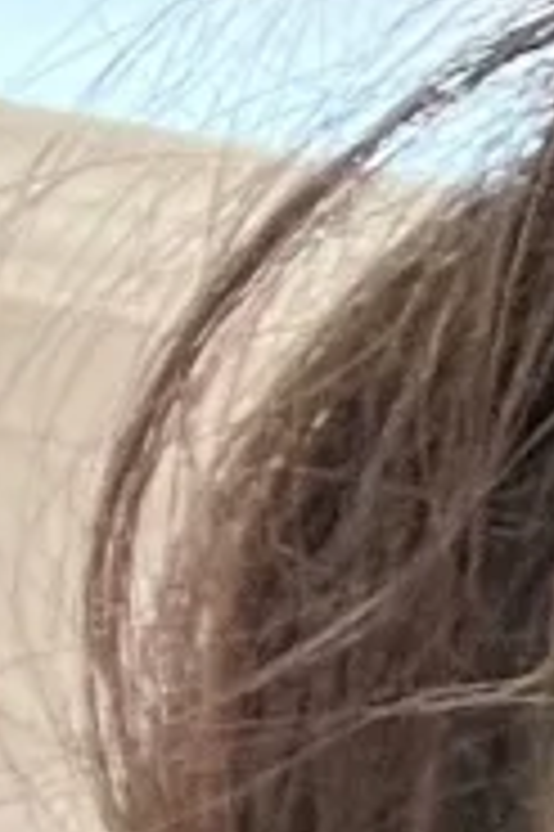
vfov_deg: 7.4
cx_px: 1752
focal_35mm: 243
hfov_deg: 5.3
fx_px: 5619
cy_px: 2523
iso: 320
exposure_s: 1/25
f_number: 2.2
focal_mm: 2.71
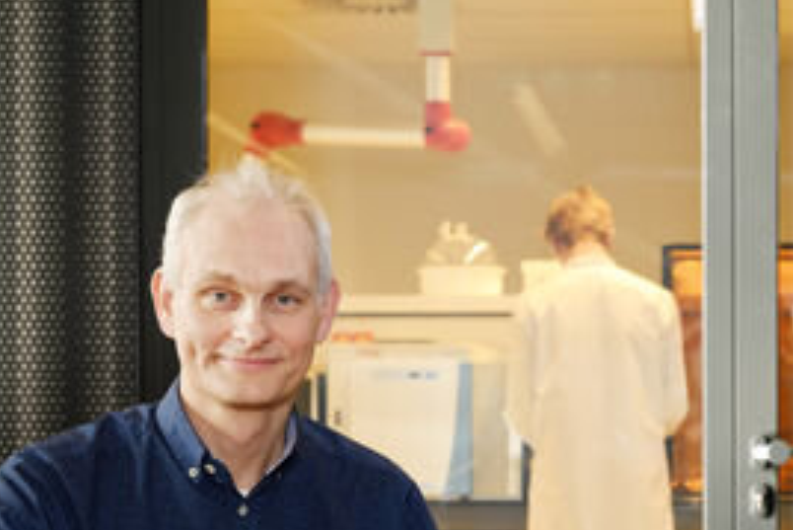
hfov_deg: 18.2
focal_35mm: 110
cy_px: 472
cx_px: 731
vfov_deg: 12.4
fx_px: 2424
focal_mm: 50
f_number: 5.6
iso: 1600
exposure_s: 1/50
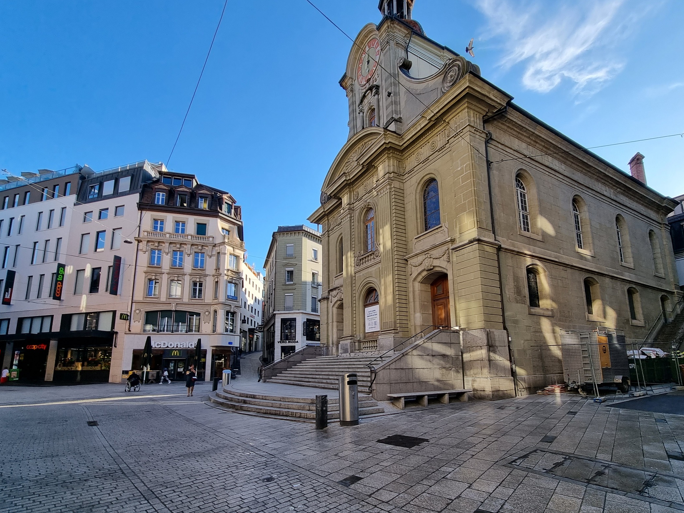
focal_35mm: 16
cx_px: 351
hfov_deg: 94.5
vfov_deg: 77.5
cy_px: 301
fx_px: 316
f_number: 2.2
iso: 50
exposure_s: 1/606
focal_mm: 2.2
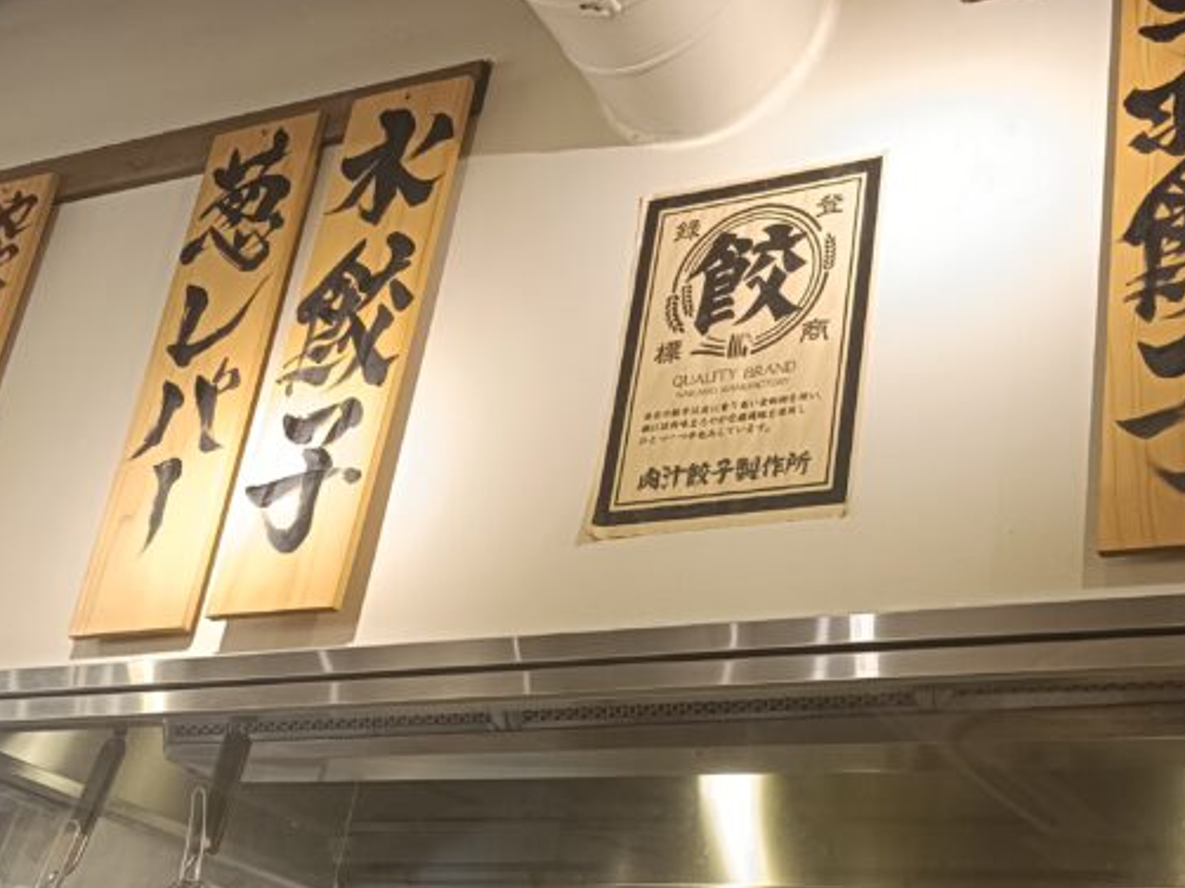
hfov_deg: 37.0
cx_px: 805
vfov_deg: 28.5
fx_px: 1745
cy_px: 496
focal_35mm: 51
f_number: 1.7
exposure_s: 1/50
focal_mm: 4.7
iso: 800
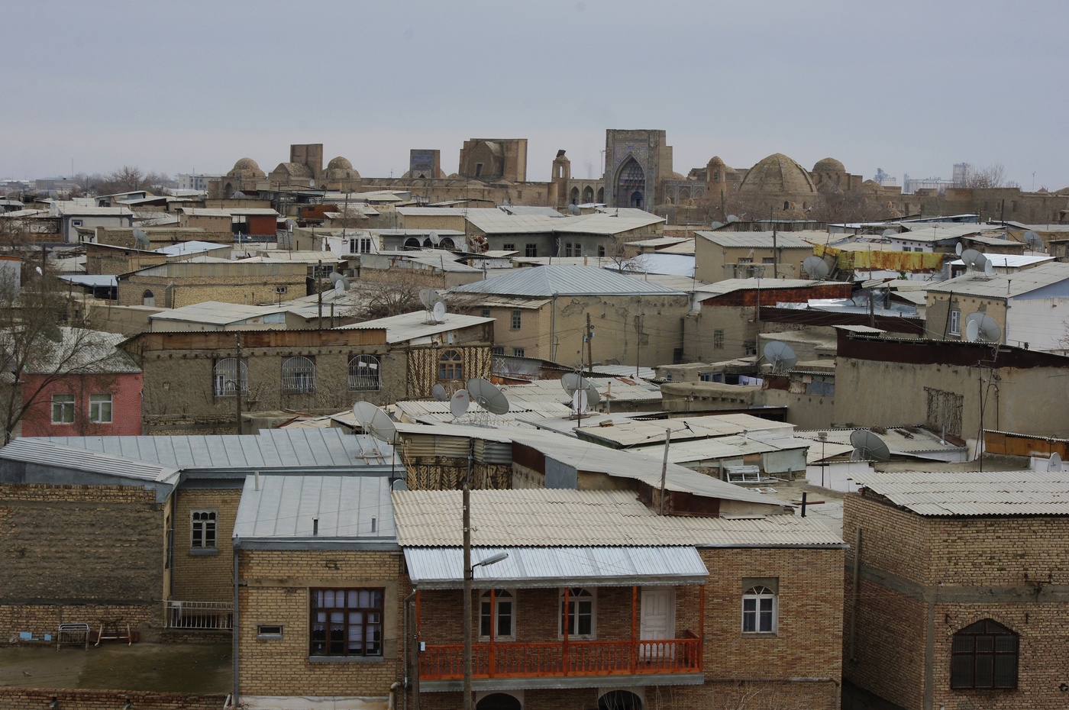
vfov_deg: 16.6
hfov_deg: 24.8
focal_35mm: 82
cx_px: 534
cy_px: 355
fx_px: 2432
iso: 200
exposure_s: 1/125
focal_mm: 55
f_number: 10
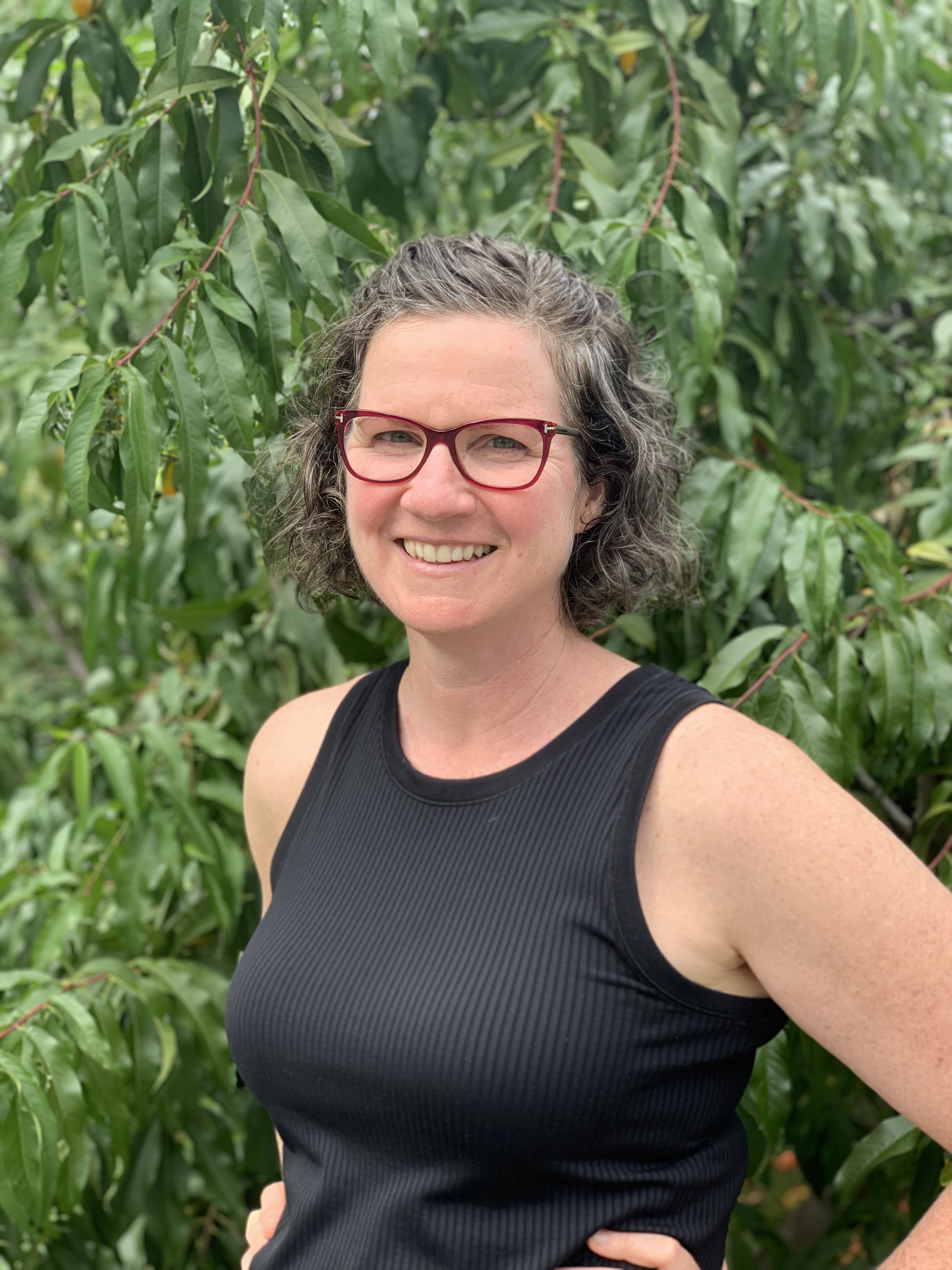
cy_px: 635
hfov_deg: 28.0
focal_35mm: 52
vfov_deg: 36.8
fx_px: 1907
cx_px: 476
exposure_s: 1/139
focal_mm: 6
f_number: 2.4
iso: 16
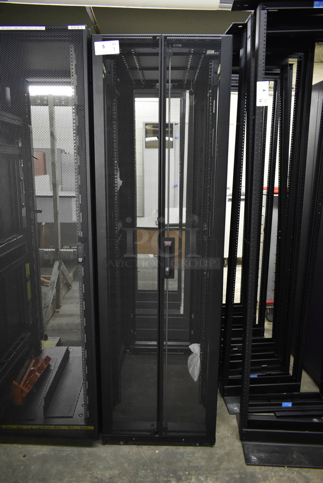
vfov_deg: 67.3
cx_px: 162
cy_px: 242
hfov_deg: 48.0
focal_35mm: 27
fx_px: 363
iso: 1000
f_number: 3.5
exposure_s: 1/30
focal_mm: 18
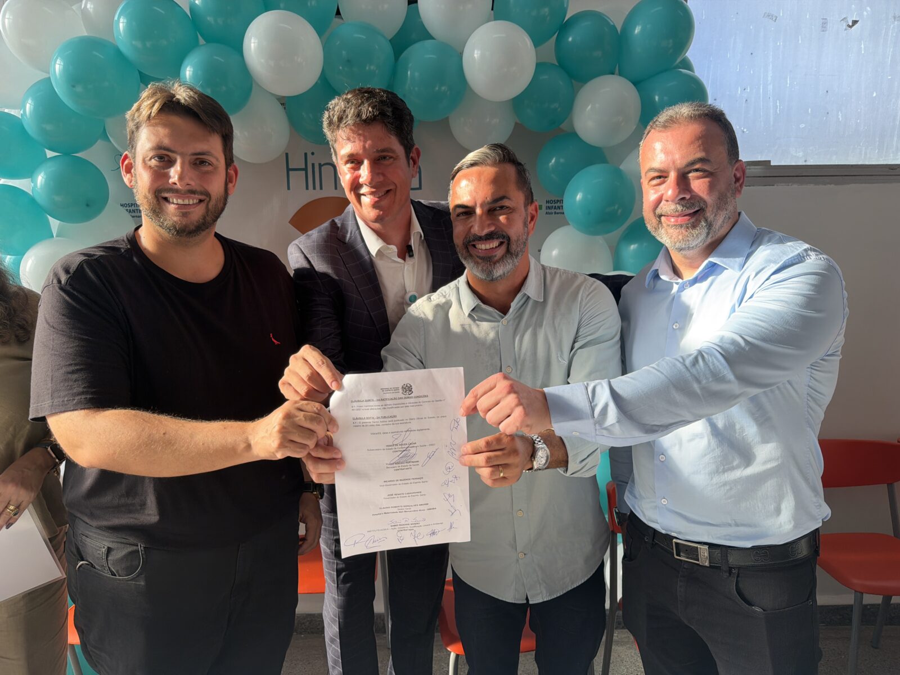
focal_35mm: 24
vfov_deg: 56.8
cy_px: 338
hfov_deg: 71.6
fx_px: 624
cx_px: 450
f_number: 1.78
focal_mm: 6.76
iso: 80
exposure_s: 1/450
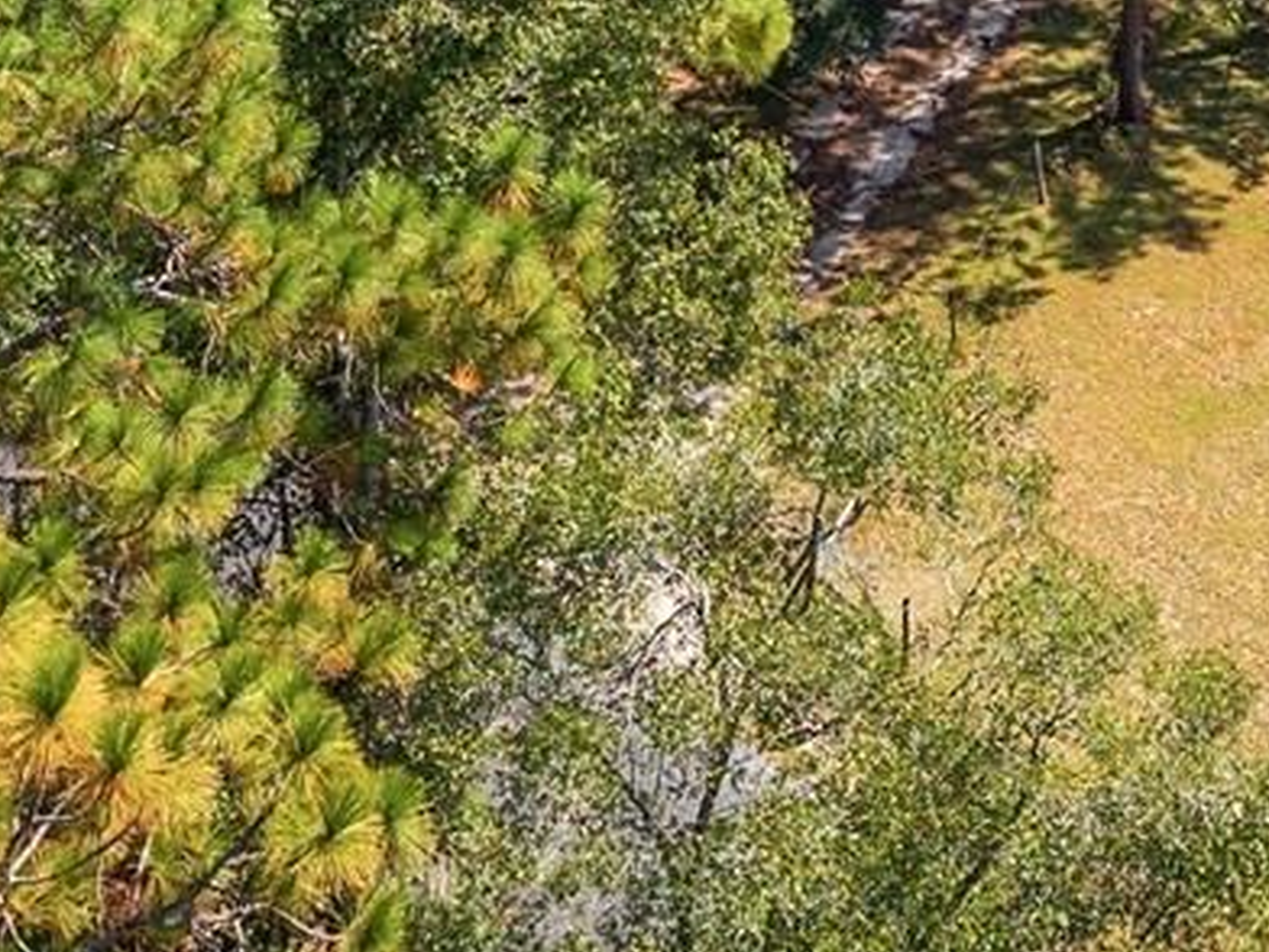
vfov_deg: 13.5
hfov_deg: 19.9
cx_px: 916
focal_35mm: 98
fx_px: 3593
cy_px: -754
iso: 250
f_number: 1.8
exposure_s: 1/4000
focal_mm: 8.67
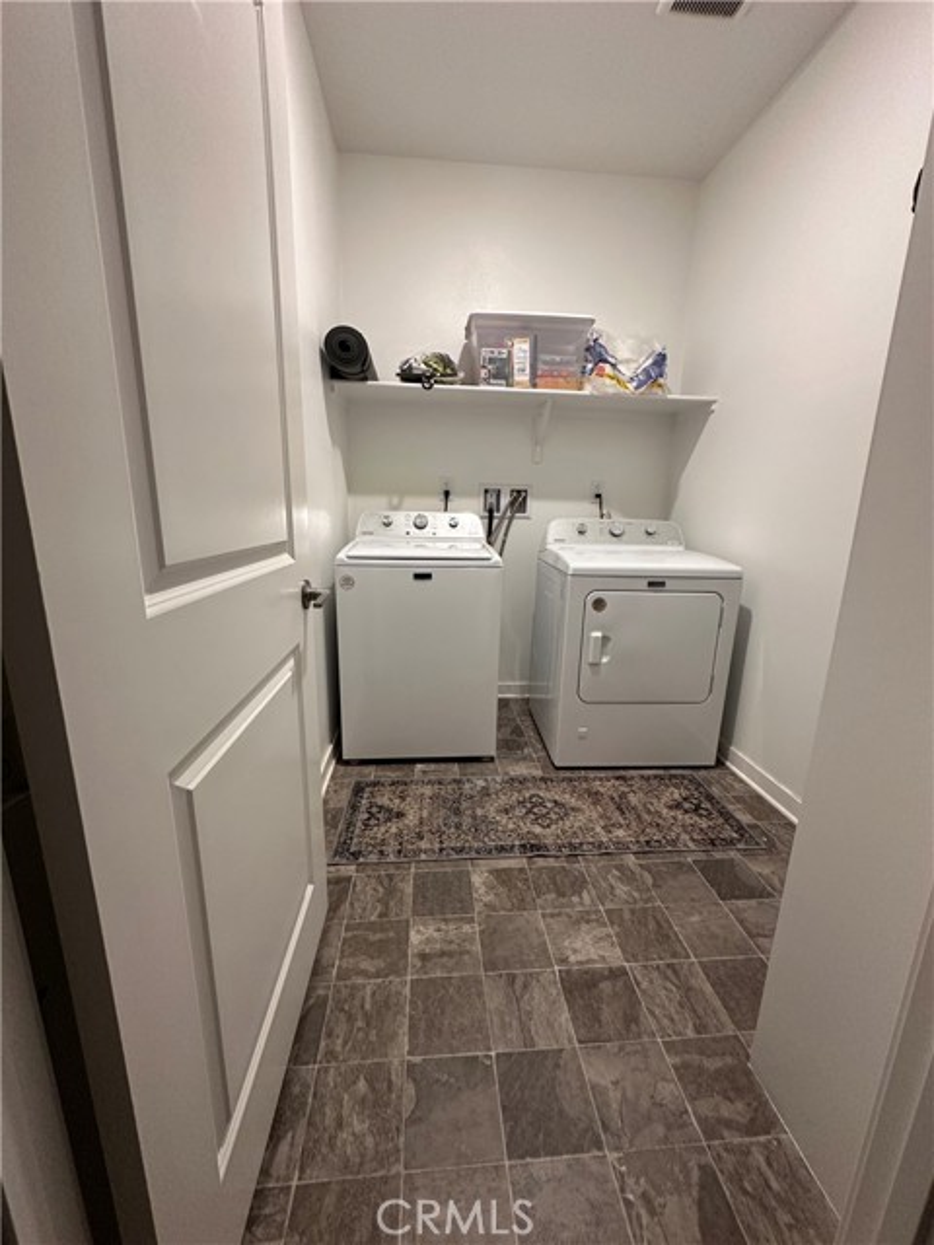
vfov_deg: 102.1
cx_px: 467
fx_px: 504
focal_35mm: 14
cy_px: 622
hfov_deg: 85.7
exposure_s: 1/60
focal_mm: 2.22
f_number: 2.2
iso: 250
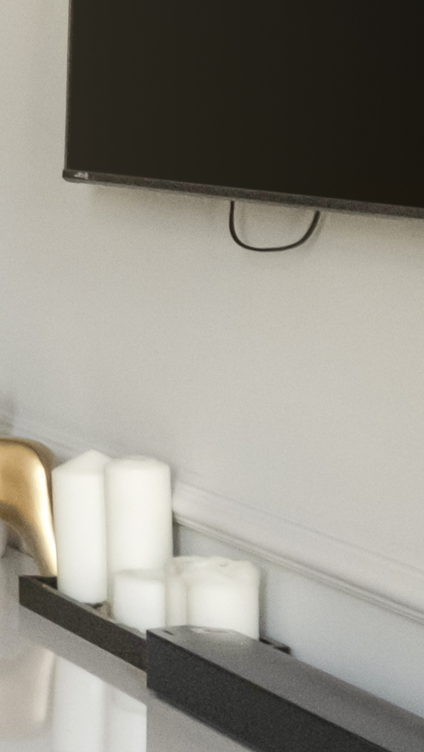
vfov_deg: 15.1
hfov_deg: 6.9
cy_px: 232
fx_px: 2837
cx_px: -1189
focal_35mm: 142
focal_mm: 15.1
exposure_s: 1/4
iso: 1000
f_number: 7.1
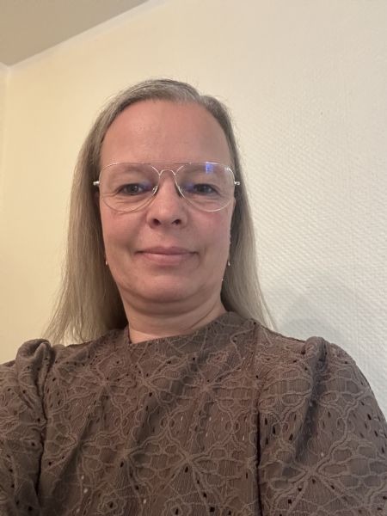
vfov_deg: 60.0
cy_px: 258
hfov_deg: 46.8
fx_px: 447
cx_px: 194
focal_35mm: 30
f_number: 1.9
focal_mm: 2.69
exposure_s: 1/25
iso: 400
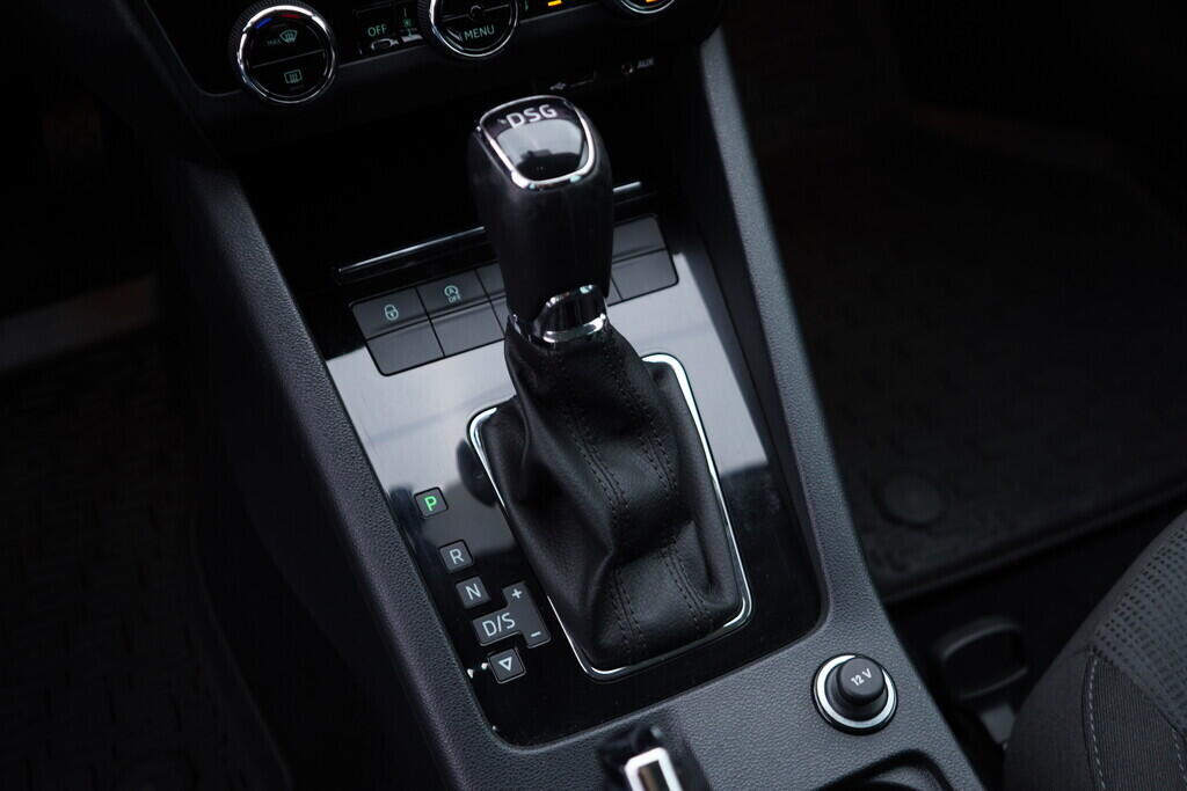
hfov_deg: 53.1
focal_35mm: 36
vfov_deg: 36.9
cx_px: 594
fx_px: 1187
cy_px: 396
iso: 160
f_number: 2.8
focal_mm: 24
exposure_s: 1/40
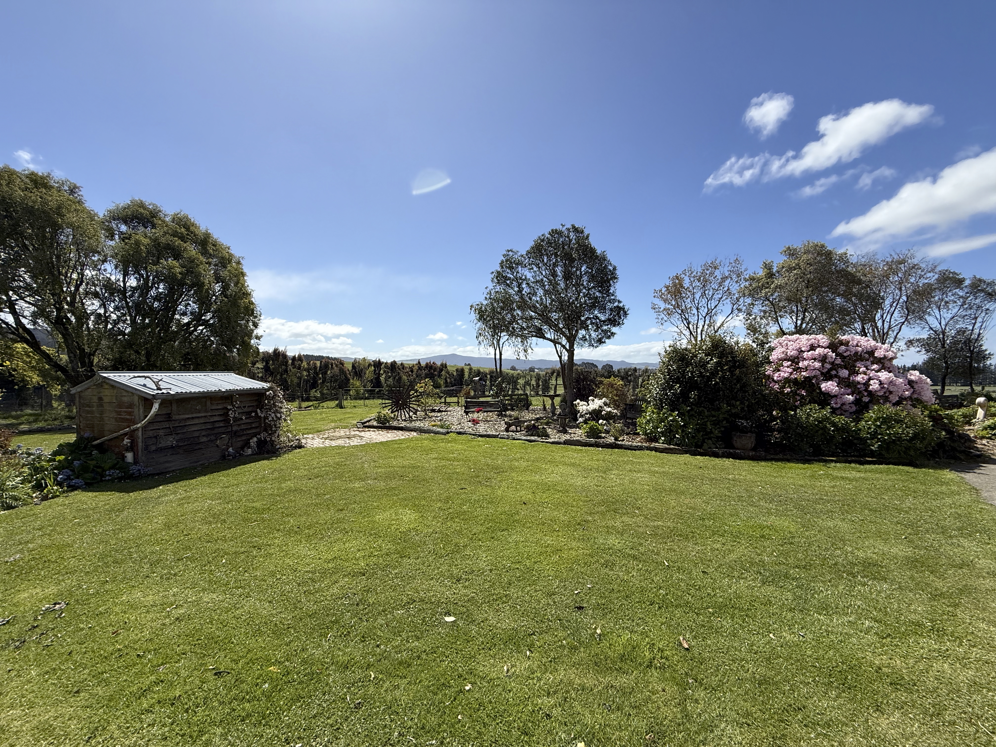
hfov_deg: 102.1
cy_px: 374
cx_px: 498
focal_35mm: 14
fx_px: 403
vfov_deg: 85.7
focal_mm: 2.22
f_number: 2.2
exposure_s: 1/3125
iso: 50
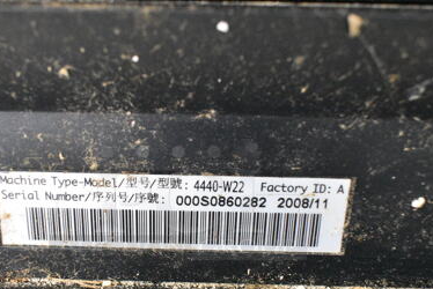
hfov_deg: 44.3
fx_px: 530
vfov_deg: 30.3
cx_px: 178
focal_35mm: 44
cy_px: 199
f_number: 4.5
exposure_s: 1/80
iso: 6400
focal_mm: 18
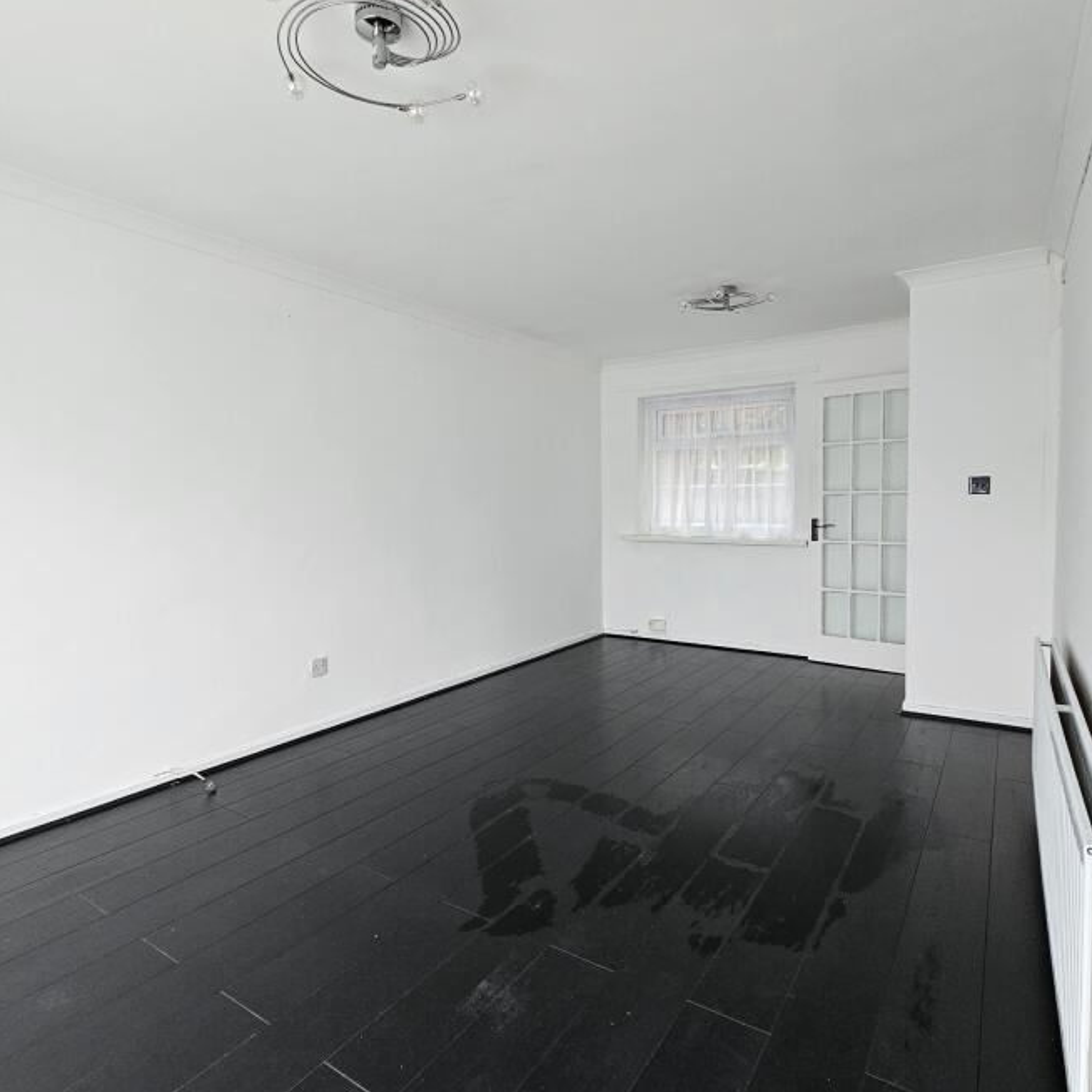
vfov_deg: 80.7
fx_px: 642
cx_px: 531
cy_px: 544
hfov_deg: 80.7
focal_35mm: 18
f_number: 2.2
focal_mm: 2.2
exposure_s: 1/70.8
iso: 64
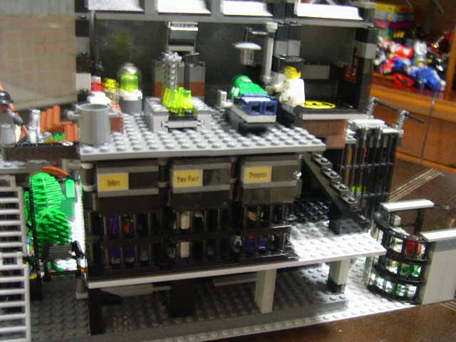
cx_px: 228
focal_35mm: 38
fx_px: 501
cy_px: 171
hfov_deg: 49.0
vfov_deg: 37.7
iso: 400
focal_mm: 8
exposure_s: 1/2.2
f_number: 2.8
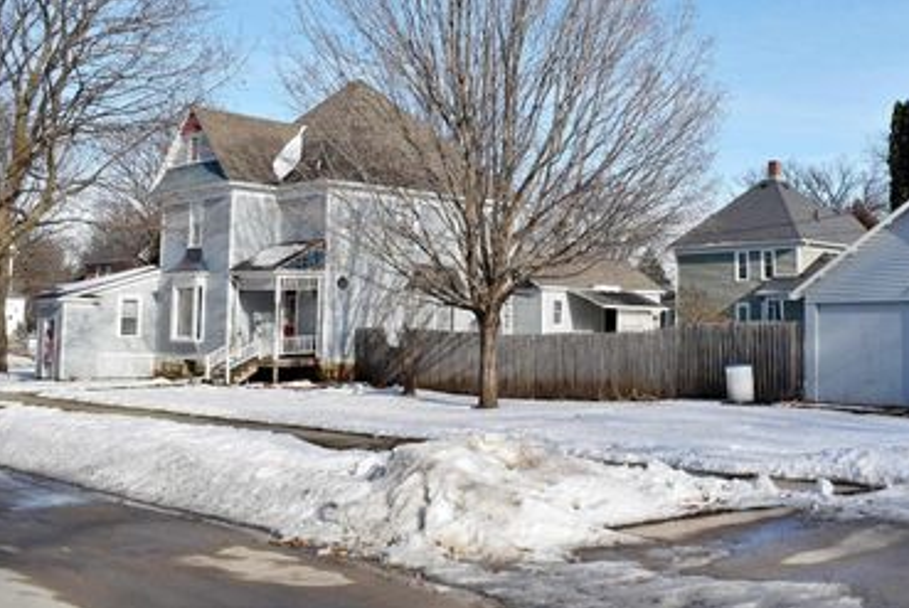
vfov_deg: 31.3
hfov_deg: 45.3
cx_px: 569
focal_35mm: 43
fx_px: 1079
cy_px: 209
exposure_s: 1/320
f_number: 9
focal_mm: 21
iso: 100
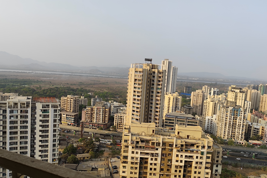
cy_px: 90
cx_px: 118
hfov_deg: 65.3
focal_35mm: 28
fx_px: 208
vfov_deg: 46.4
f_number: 1.65
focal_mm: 6.19
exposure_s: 1/310
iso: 50
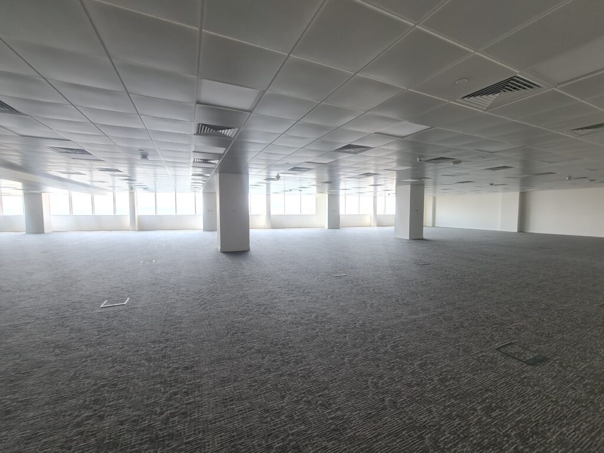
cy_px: 226
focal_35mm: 13
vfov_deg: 89.9
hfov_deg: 106.2
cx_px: 302
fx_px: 227
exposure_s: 1/50
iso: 100
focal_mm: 2.2
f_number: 2.2
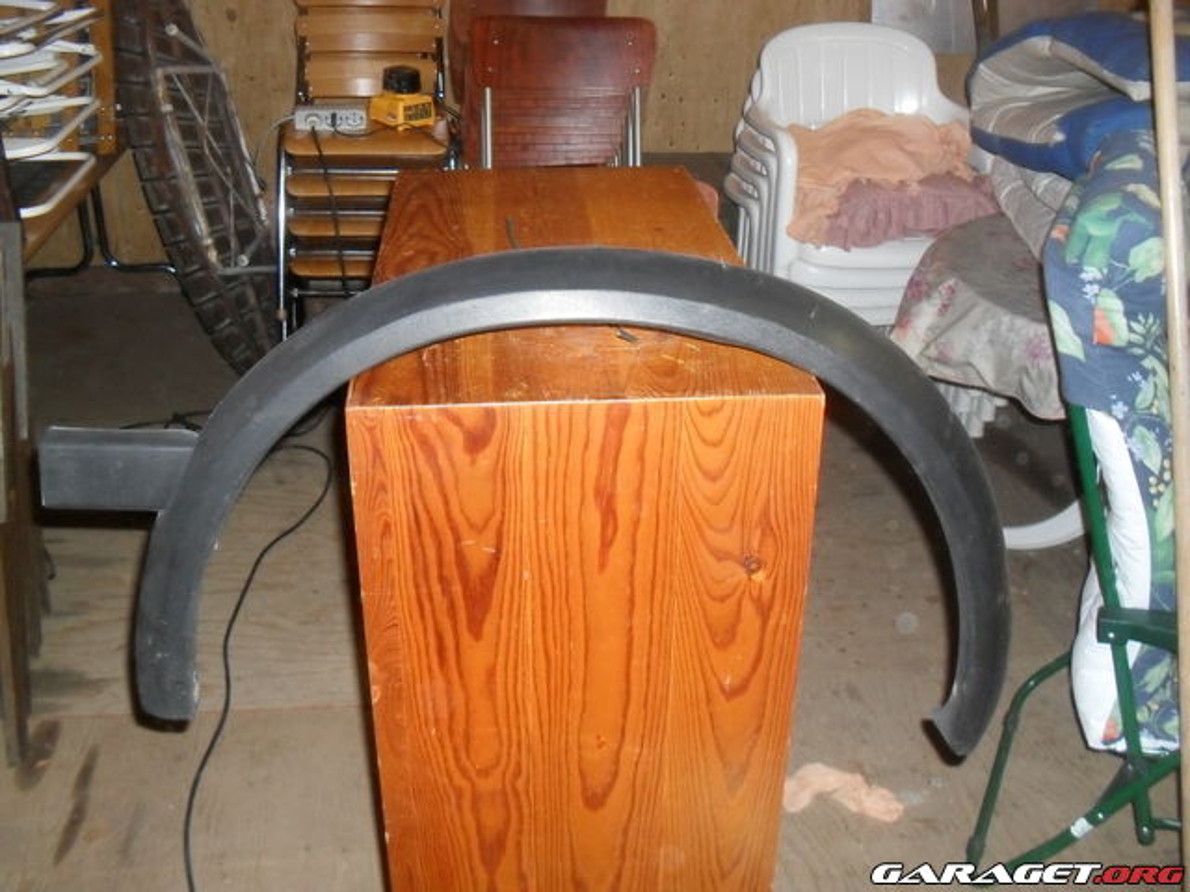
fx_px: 1203
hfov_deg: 52.6
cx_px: 595
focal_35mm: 35
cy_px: 446
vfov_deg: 40.7
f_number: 3.2
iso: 240
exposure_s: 1/45
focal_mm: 6.3
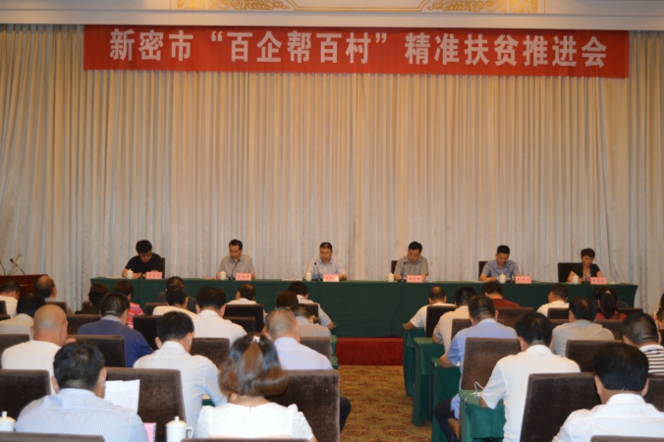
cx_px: 332
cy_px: 221
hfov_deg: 38.9
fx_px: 940
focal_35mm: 51
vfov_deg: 26.5
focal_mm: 34
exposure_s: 1/60
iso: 640
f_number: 4.5
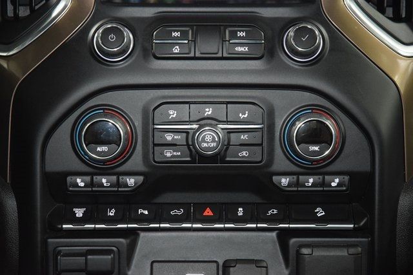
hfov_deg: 19.5
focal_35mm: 105
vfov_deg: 13.0
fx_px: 1205
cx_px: 206
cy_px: 138
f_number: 4.5
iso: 3200
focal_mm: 70
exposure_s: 1/25
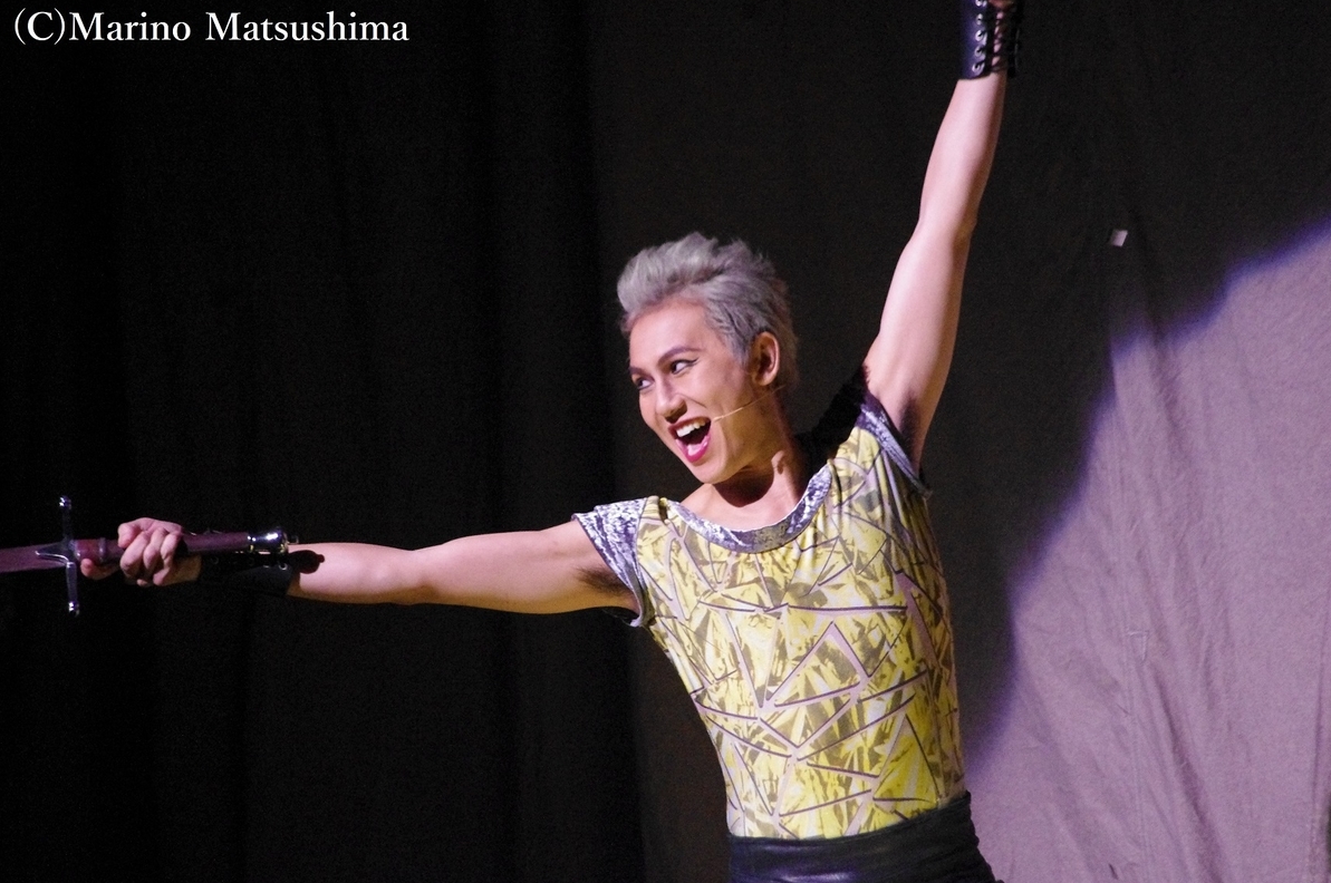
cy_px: 441
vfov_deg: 4.0
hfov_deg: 5.9
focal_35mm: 347
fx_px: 12812
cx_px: 668
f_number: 5.6
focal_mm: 230
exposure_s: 1/180
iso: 6400
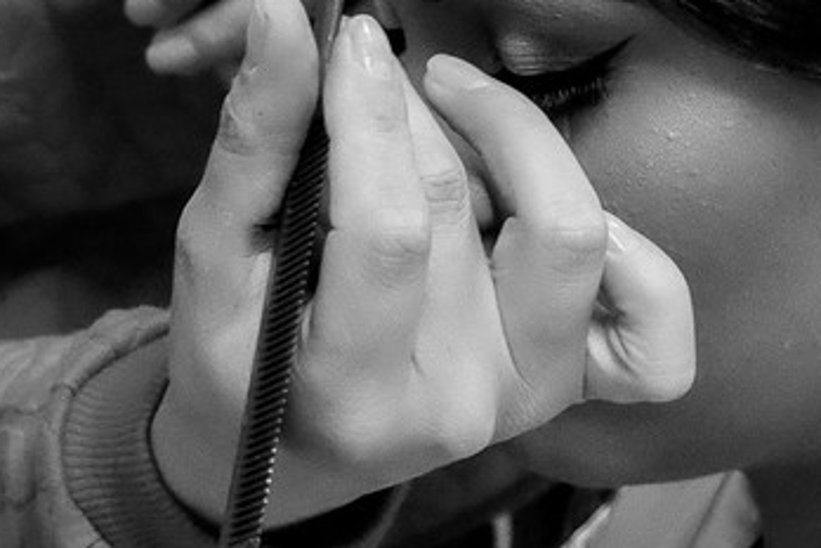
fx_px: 3854
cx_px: 646
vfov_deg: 8.1
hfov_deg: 12.1
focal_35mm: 169
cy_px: -92
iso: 3200
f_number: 4
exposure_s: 1/100
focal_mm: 32.9
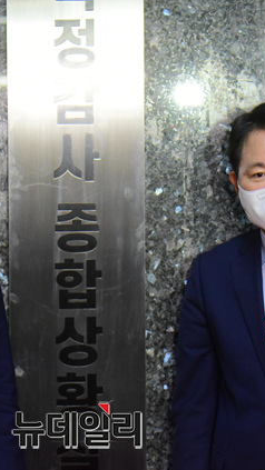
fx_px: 2573
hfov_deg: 5.9
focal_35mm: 206
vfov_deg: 10.5
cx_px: 75
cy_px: 235
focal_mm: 130
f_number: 5
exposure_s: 1/250
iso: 6400
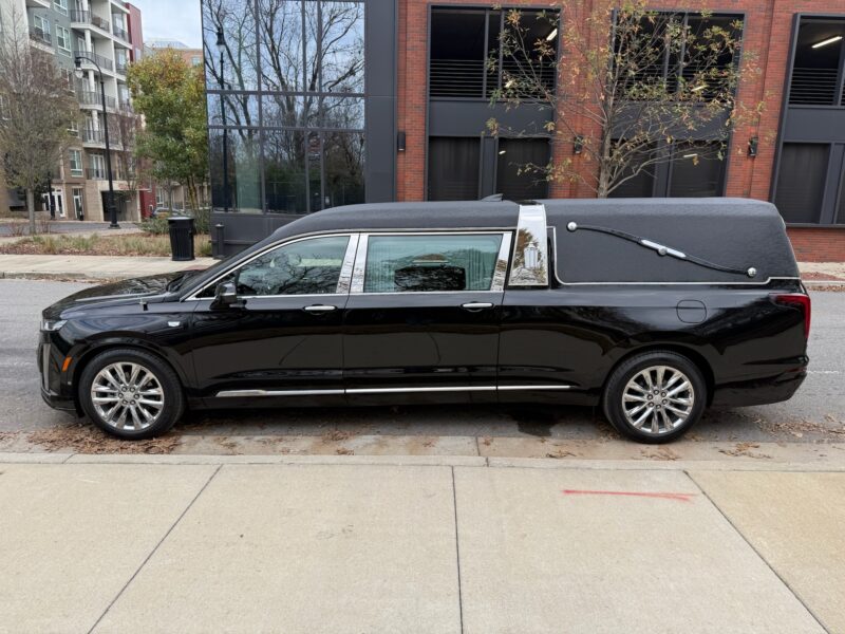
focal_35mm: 24
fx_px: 586
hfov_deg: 71.6
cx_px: 422
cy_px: 317
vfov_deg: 56.8
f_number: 1.78
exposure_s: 1/528
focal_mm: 6.76
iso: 80
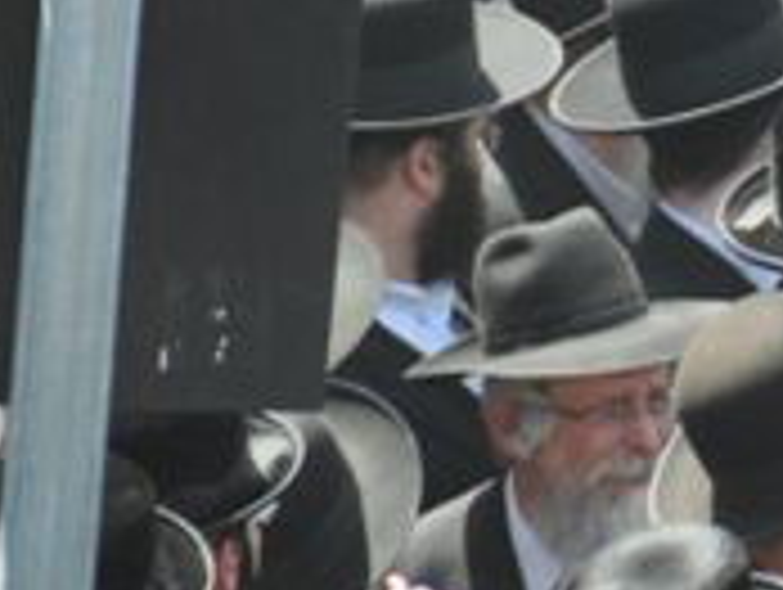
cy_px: -640
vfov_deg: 0.9
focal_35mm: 1695
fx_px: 38393
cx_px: 2052
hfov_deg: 1.2
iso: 400
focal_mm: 200
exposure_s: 1/320
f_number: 5.6
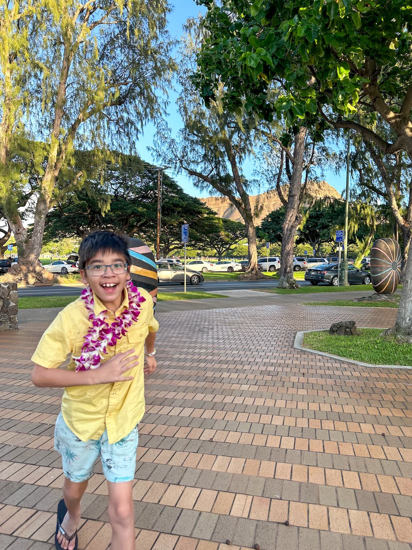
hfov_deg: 56.8
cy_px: 275
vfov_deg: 71.6
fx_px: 381
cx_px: 206
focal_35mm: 24
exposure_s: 1/400
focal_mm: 6.86
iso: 80
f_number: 1.8
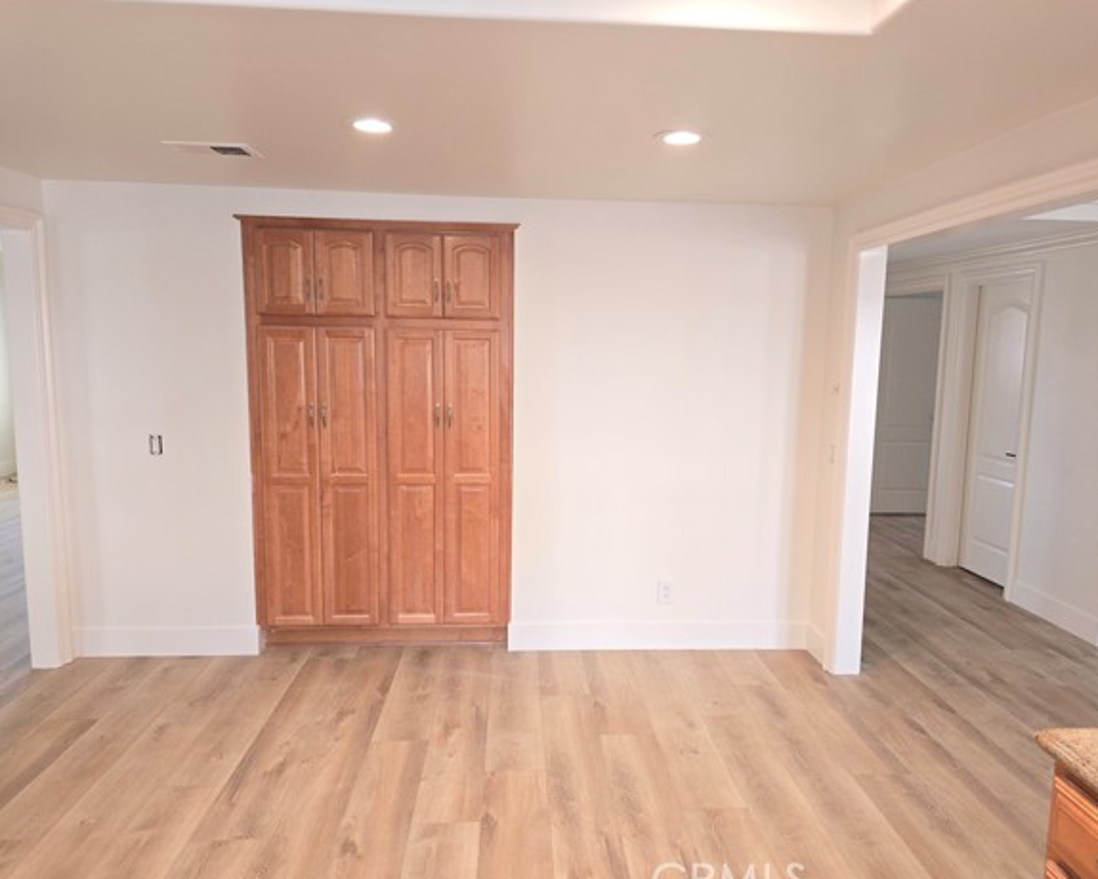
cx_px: 577
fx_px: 812
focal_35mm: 25
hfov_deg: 68.1
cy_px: 449
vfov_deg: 56.8
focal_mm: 6.3
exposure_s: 1/60
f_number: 1.7
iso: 125
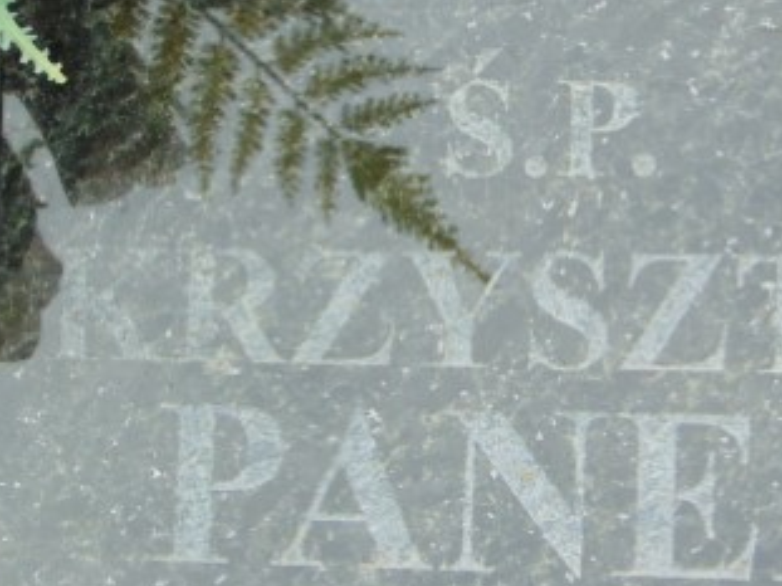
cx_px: 563
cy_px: 319
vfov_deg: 10.2
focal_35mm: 146
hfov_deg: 13.5
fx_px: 3297
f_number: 3.7
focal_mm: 12.8
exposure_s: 1/60
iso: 100
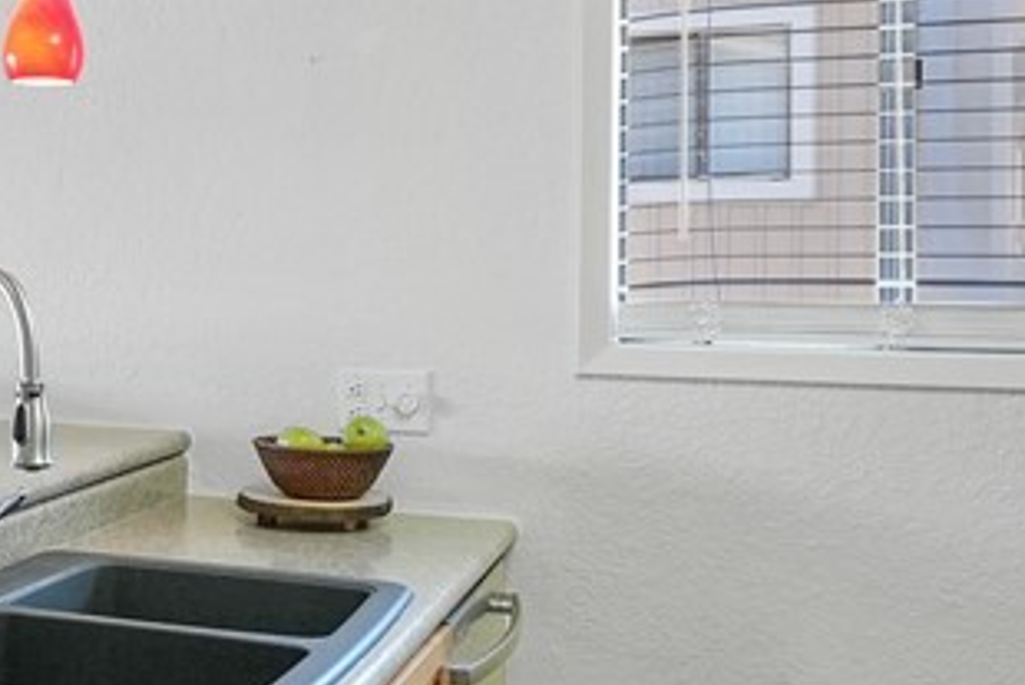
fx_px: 1595
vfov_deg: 24.2
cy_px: 298
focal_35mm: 56
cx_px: -127
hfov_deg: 31.3
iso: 3200
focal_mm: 16
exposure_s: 1/250
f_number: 4
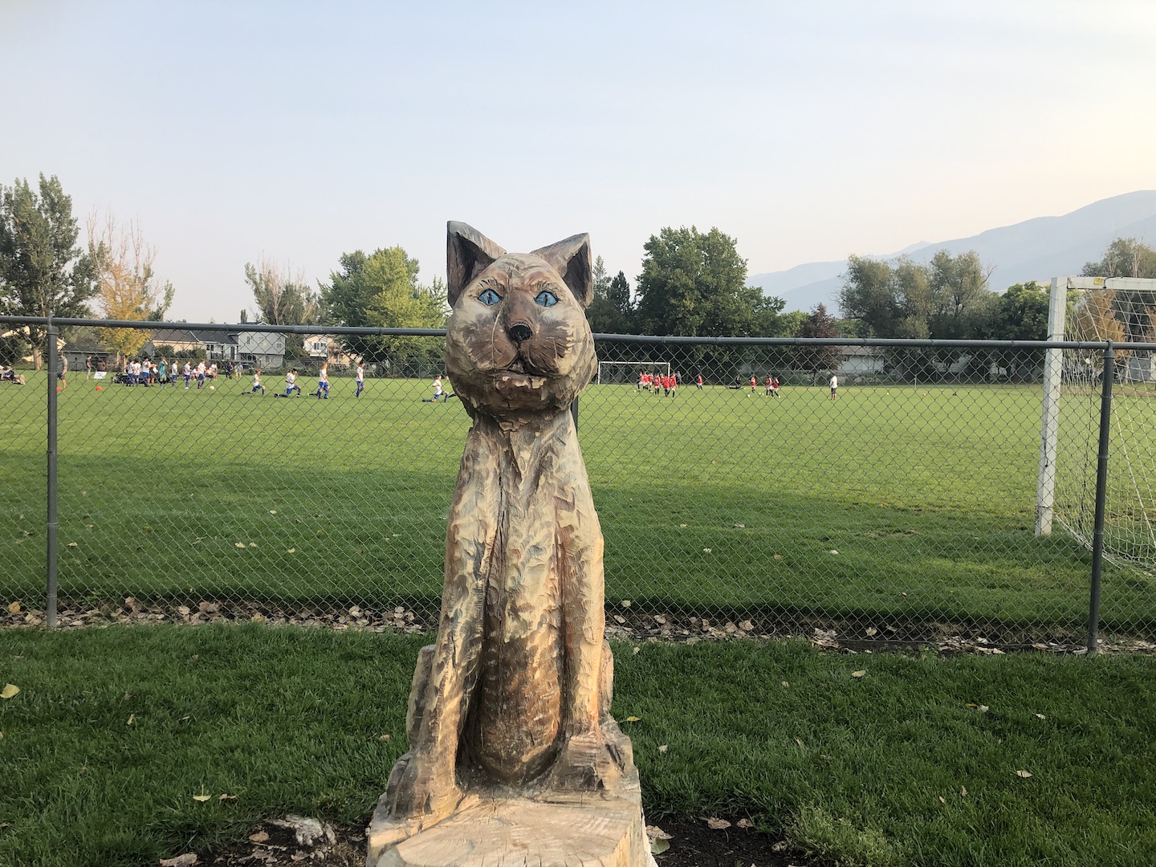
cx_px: 578
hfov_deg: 63.4
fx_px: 935
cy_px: 434
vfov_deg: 49.7
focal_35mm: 28
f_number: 1.8
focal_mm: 3.99
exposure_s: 1/941
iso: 20
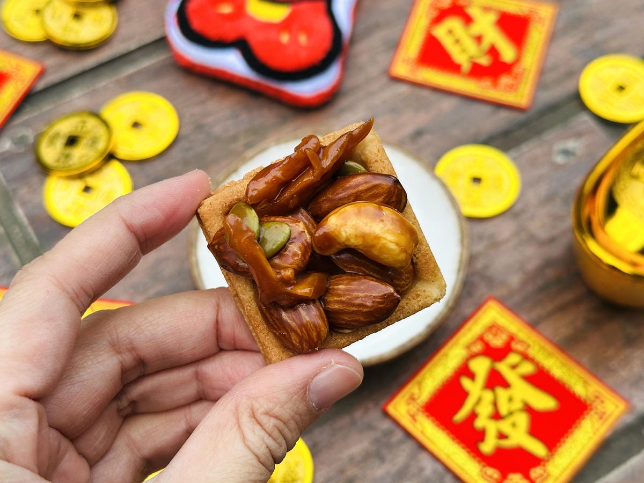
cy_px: 242
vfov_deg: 30.3
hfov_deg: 39.7
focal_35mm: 48
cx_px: 322
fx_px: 893
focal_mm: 6.86
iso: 80
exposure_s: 1/88
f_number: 1.78
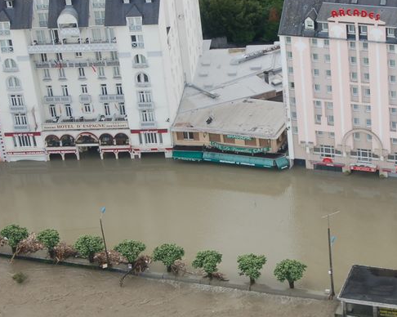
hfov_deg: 16.3
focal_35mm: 118
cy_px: 164
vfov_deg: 13.1
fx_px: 1385
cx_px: 269
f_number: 6.3
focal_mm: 52
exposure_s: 1/160
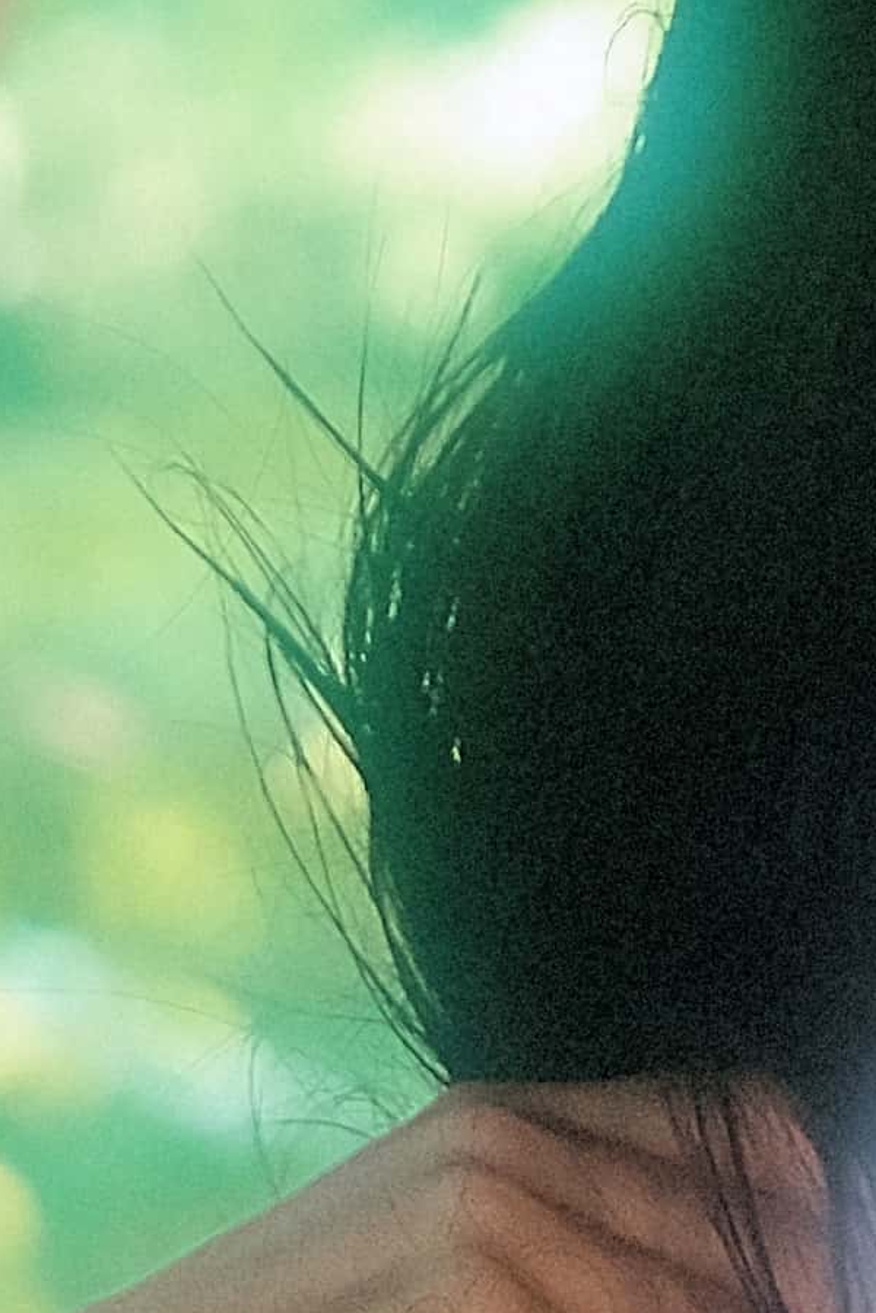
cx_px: -146
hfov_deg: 3.1
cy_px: 3688
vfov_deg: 4.5
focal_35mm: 444
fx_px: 16192
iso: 500
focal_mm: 42.7
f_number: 2.8
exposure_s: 1/60
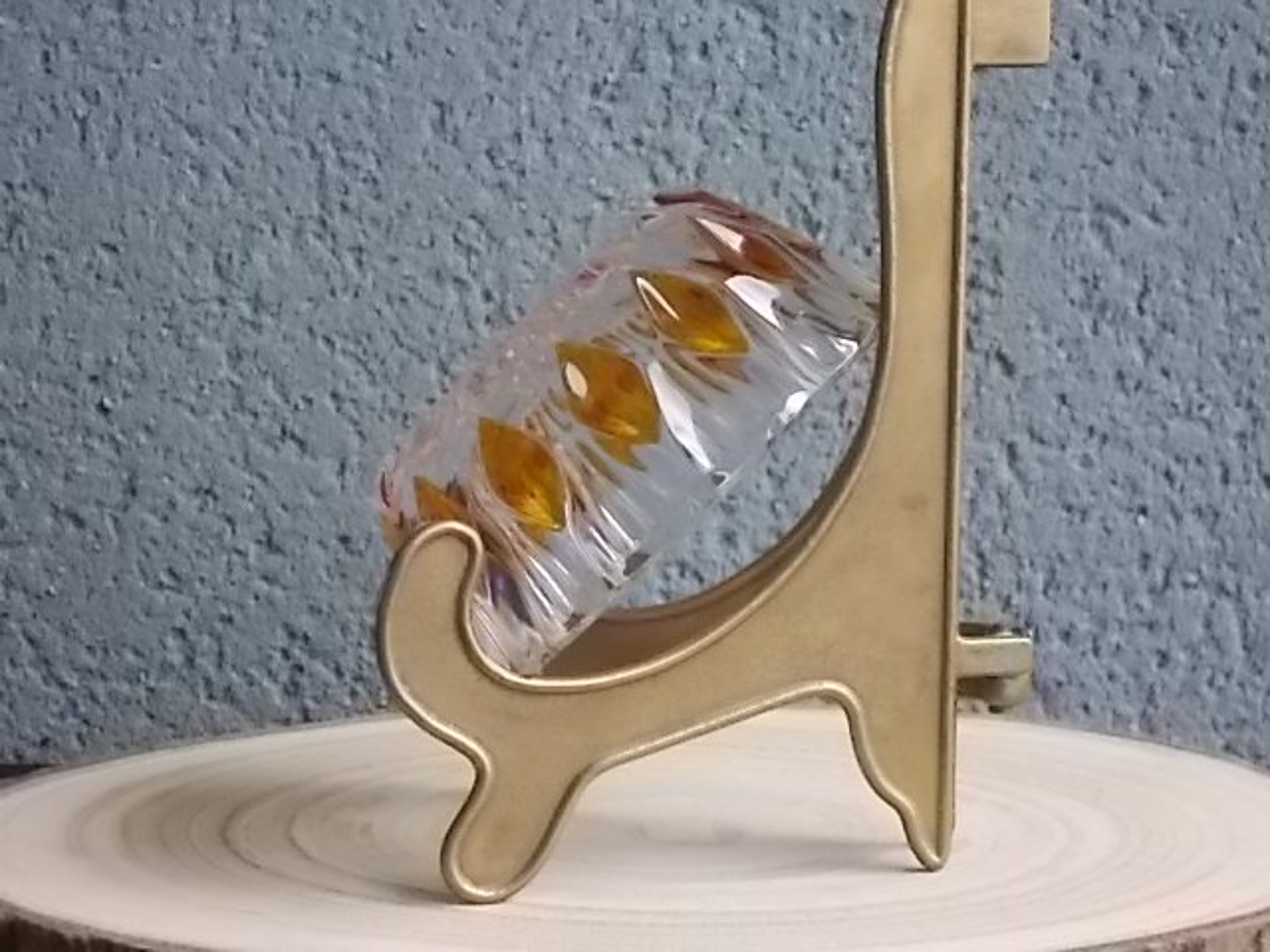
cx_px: 635
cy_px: 476
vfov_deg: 13.1
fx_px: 4146
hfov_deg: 17.4
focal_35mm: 113
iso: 720
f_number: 6
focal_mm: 20.1
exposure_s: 1/250
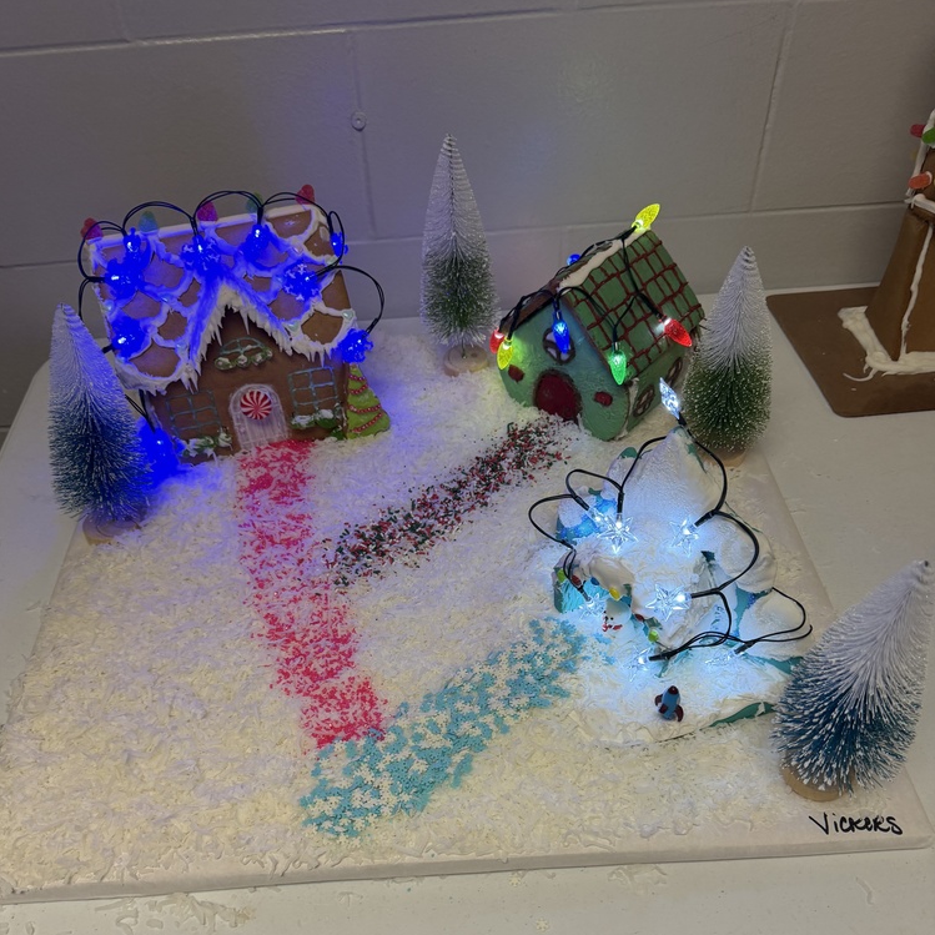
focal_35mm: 29
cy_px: 604
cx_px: 457
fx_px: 886
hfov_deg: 55.6
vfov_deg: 54.8
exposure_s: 1/120
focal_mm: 6.76
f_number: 1.78
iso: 125
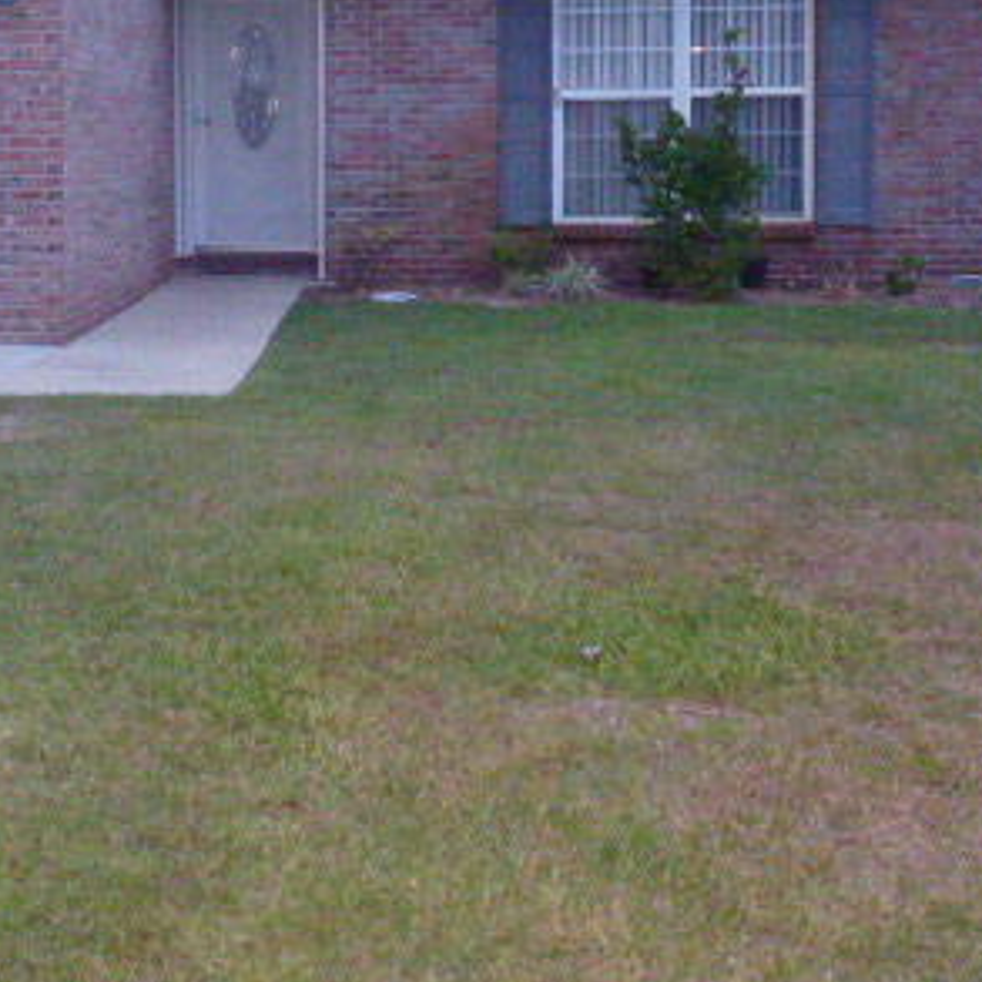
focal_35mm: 58
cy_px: 208
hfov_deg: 28.2
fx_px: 1862
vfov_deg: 29.0
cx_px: 67
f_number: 3.5
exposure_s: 1/60
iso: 1000
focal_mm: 5.4
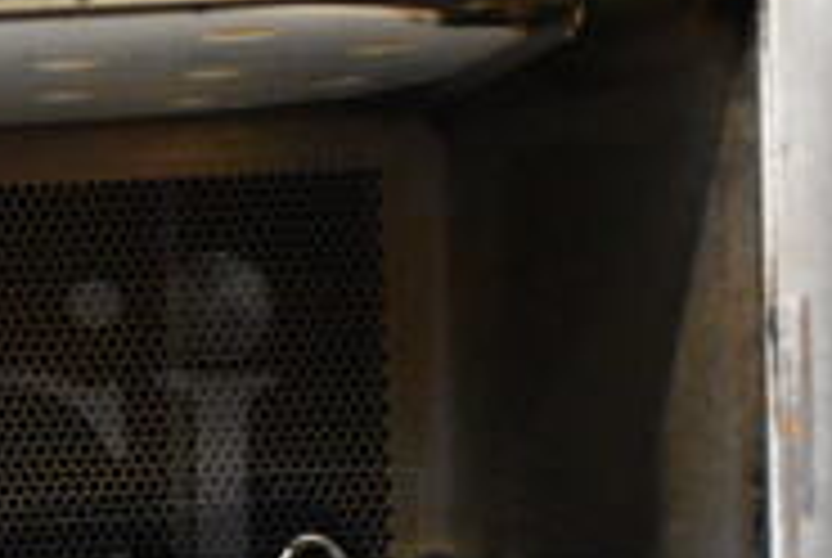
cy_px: 486
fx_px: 2060
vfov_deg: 15.3
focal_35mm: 89
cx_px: -45
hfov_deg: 21.8
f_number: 3.5
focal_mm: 18
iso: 6400
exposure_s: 1/30
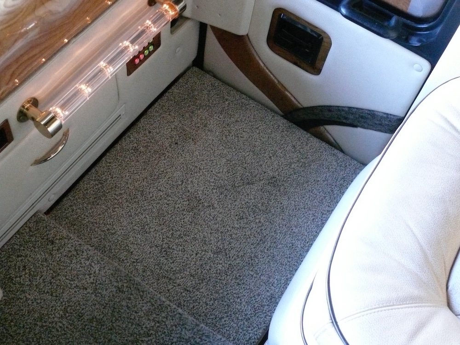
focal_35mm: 46
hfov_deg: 41.2
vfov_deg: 31.5
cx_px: 230
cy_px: 172
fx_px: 611
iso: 800
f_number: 2.8
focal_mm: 8.7
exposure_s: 1/80
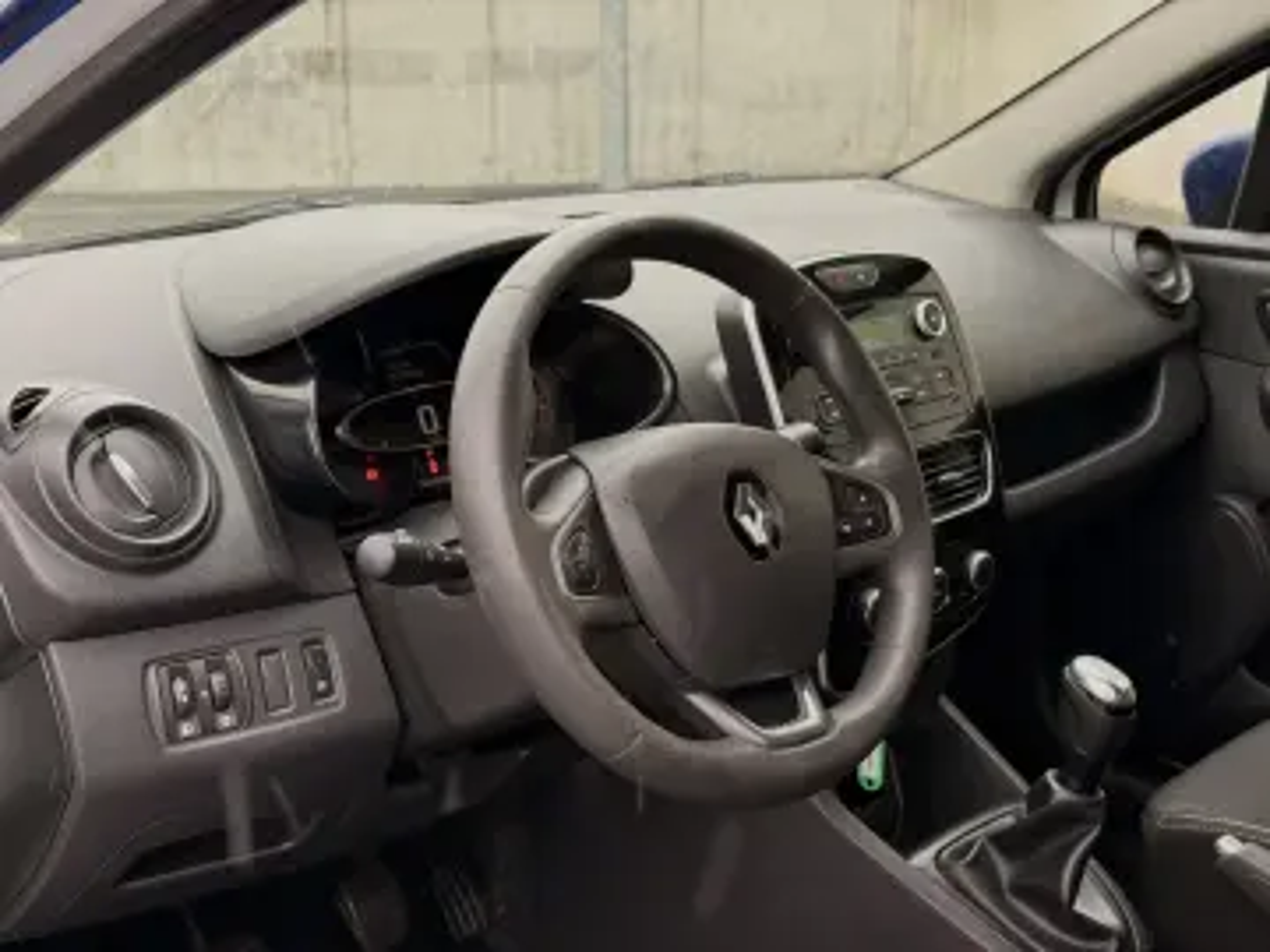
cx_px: 635
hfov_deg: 39.7
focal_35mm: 48
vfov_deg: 30.3
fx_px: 1761
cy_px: 476
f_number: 1.78
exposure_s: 1/112
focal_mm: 6.76
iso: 100
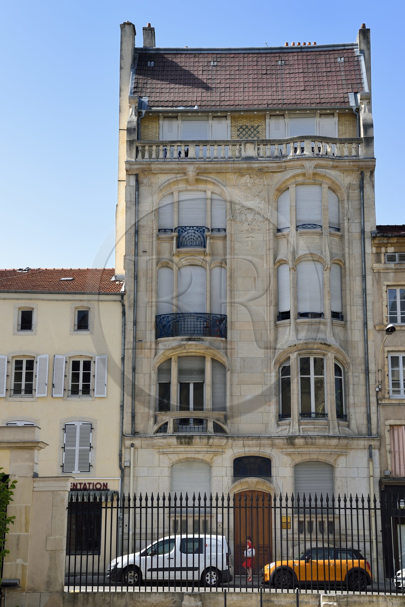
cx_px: 202
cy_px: 304
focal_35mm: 55
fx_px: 928
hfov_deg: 24.6
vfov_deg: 36.2
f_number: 10
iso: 200
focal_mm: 55
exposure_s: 1/250
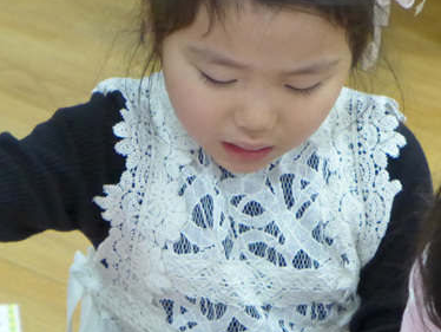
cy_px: 126
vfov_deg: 9.6
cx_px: 178
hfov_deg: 12.8
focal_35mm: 154
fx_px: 1963
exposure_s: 1/400
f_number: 2.3
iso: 1600
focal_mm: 17.7
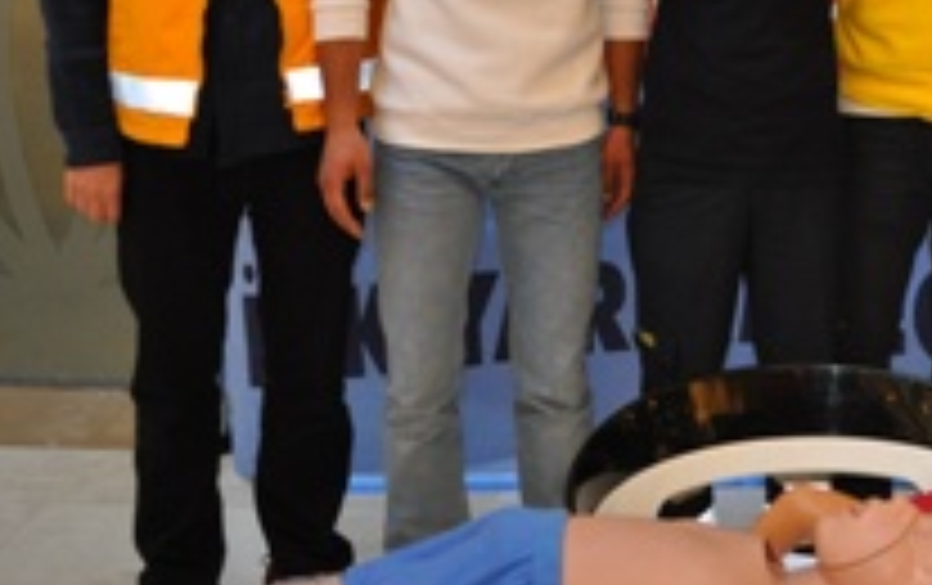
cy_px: -76
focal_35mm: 66
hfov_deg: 29.1
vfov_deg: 18.9
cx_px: 927
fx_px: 1679
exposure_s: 1/60
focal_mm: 20
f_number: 3.8
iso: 800
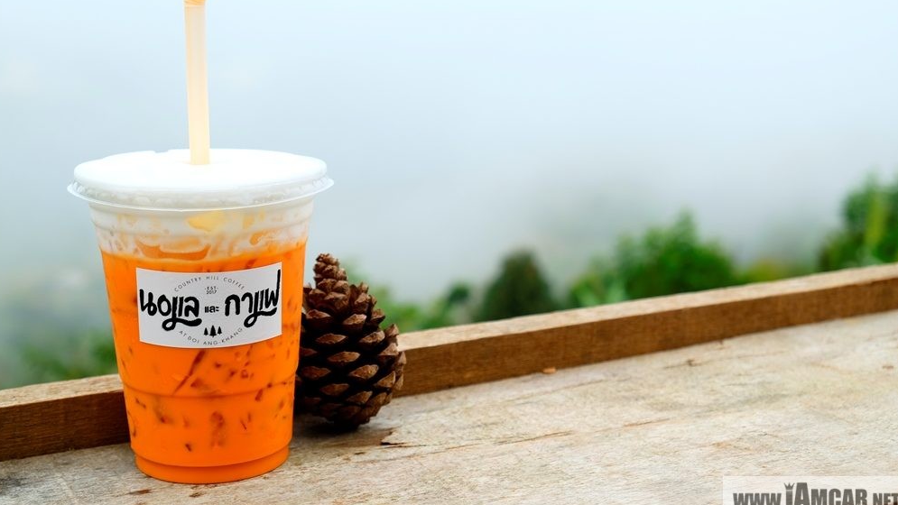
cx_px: 449
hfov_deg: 37.8
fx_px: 1310
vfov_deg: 21.8
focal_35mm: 55
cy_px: 212
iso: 200
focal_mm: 34.3
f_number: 5
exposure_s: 1/125
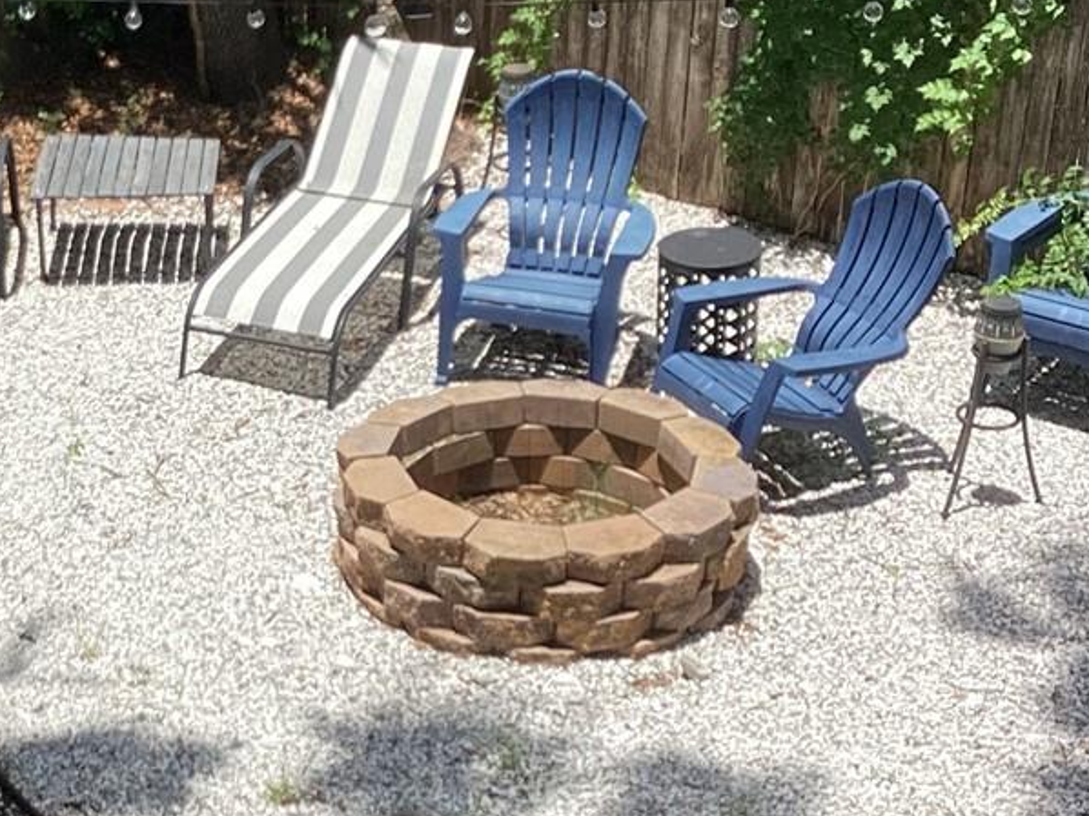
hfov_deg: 23.2
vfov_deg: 17.8
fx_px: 2610
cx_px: 193
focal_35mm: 83
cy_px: 373
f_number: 2.4
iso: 25
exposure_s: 1/1087
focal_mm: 3.3
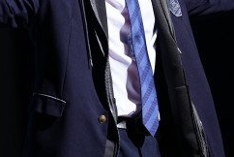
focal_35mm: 650
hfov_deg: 3.2
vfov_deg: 2.1
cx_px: 98
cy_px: 11
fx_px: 4230
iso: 640
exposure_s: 1/100
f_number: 2.8
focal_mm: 197
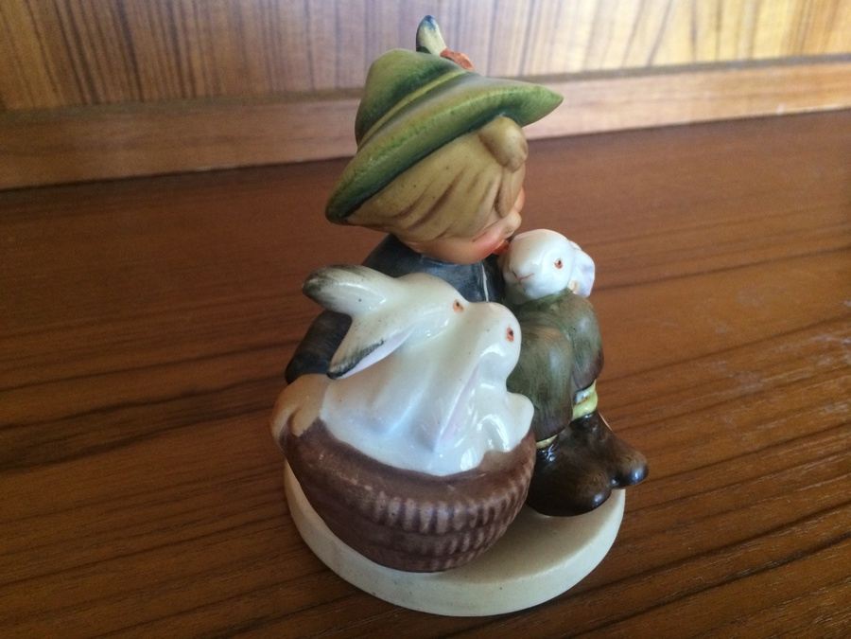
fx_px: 738
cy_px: 320
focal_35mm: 30
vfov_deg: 46.8
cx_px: 426
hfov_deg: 60.0
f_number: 2.2
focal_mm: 4.12
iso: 320
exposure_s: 1/15
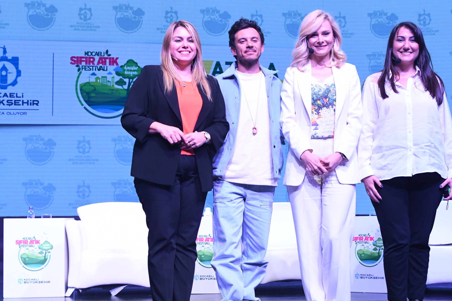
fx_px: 753
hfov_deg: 33.3
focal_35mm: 60
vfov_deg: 22.6
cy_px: 171
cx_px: 279
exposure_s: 1/320
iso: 2500
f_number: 4
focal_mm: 32
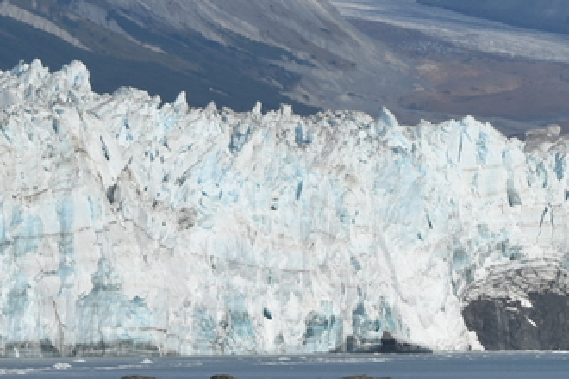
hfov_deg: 3.7
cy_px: -103
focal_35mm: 563
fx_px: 8898
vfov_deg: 2.4
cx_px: 700
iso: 100
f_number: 10
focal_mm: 145
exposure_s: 1/400
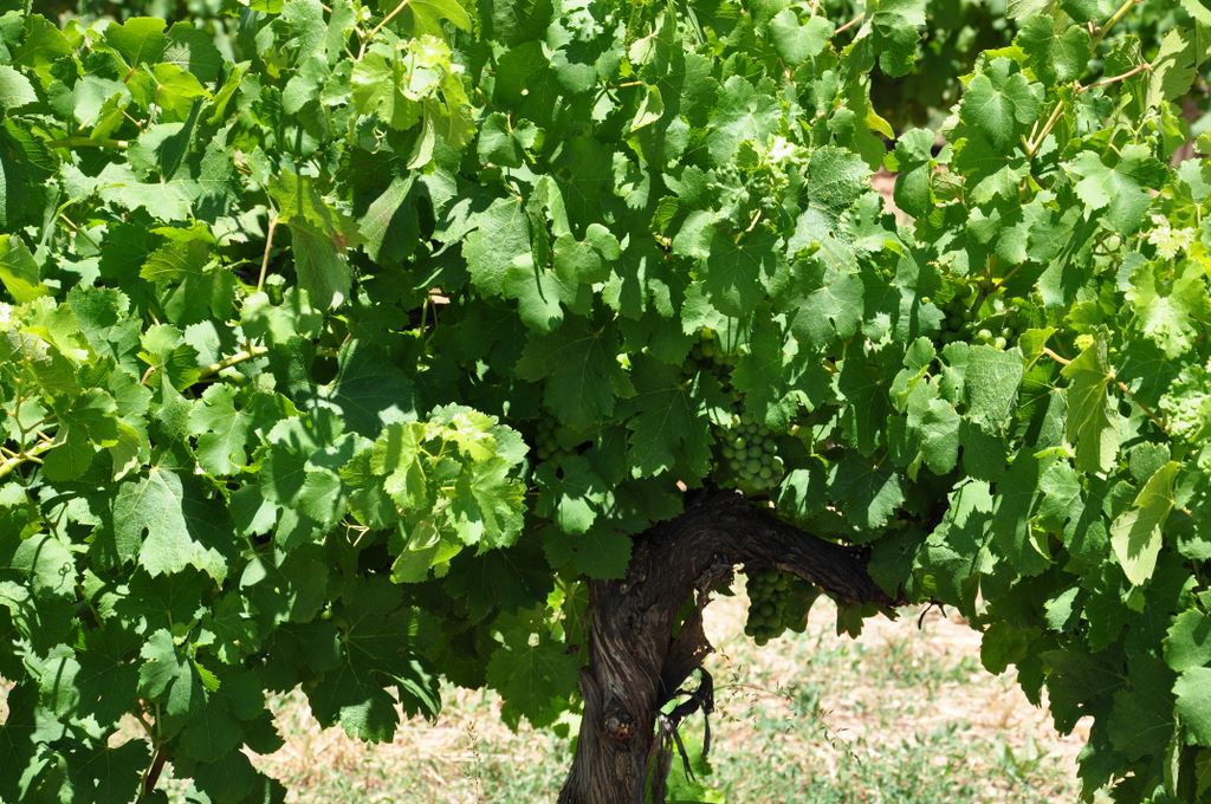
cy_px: 402
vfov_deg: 12.1
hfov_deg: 18.2
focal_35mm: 112
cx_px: 606
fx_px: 3780
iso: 200
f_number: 10
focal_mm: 75
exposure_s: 1/200
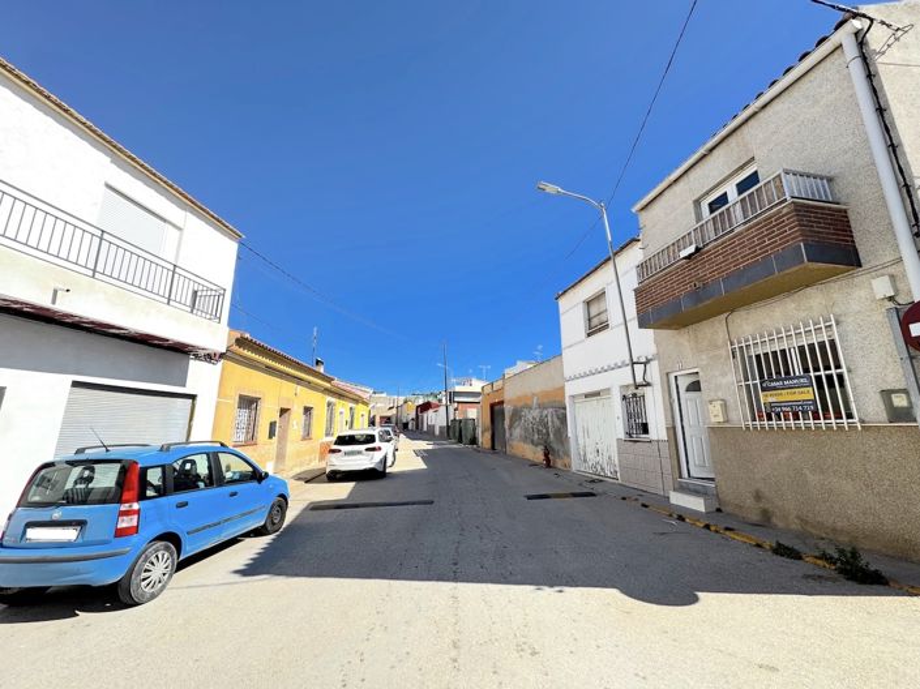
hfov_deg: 102.1
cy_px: 344
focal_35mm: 14
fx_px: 372
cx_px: 460
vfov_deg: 85.6
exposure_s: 1/2415
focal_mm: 2.22
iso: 50
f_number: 2.2
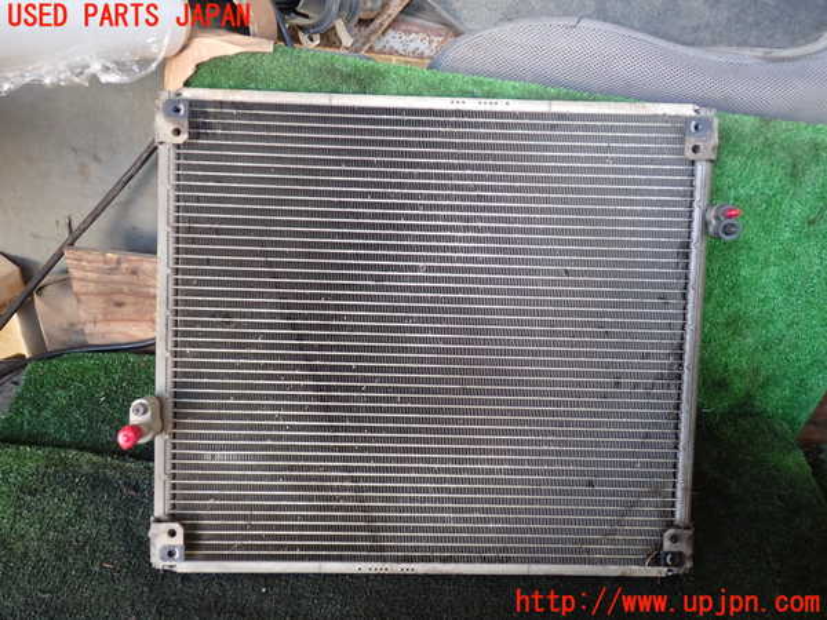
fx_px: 717
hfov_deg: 60.0
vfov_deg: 46.8
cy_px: 310
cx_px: 414
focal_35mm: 30
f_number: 2.3
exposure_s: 1/50
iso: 200
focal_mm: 5.4
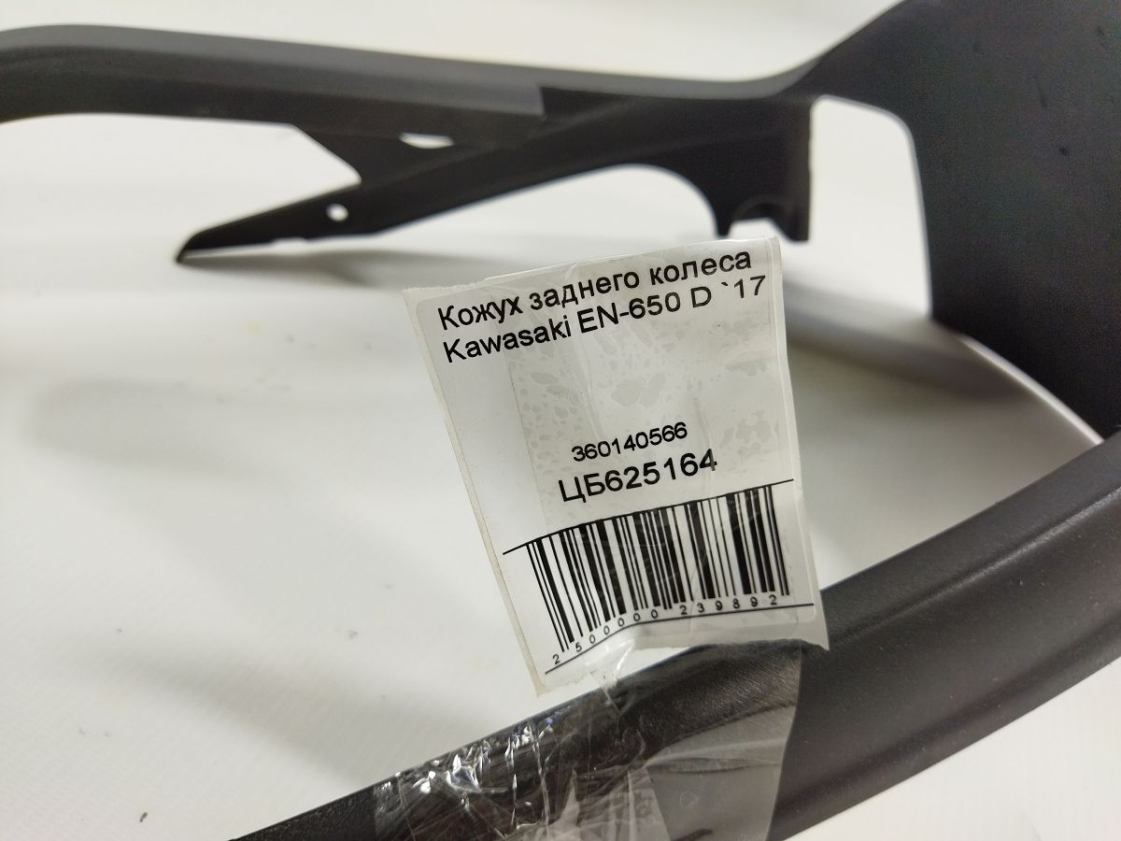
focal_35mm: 27
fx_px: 874
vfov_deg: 51.4
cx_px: 560
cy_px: 420
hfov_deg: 65.3
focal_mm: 4.71
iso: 99
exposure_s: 1/107
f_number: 1.79
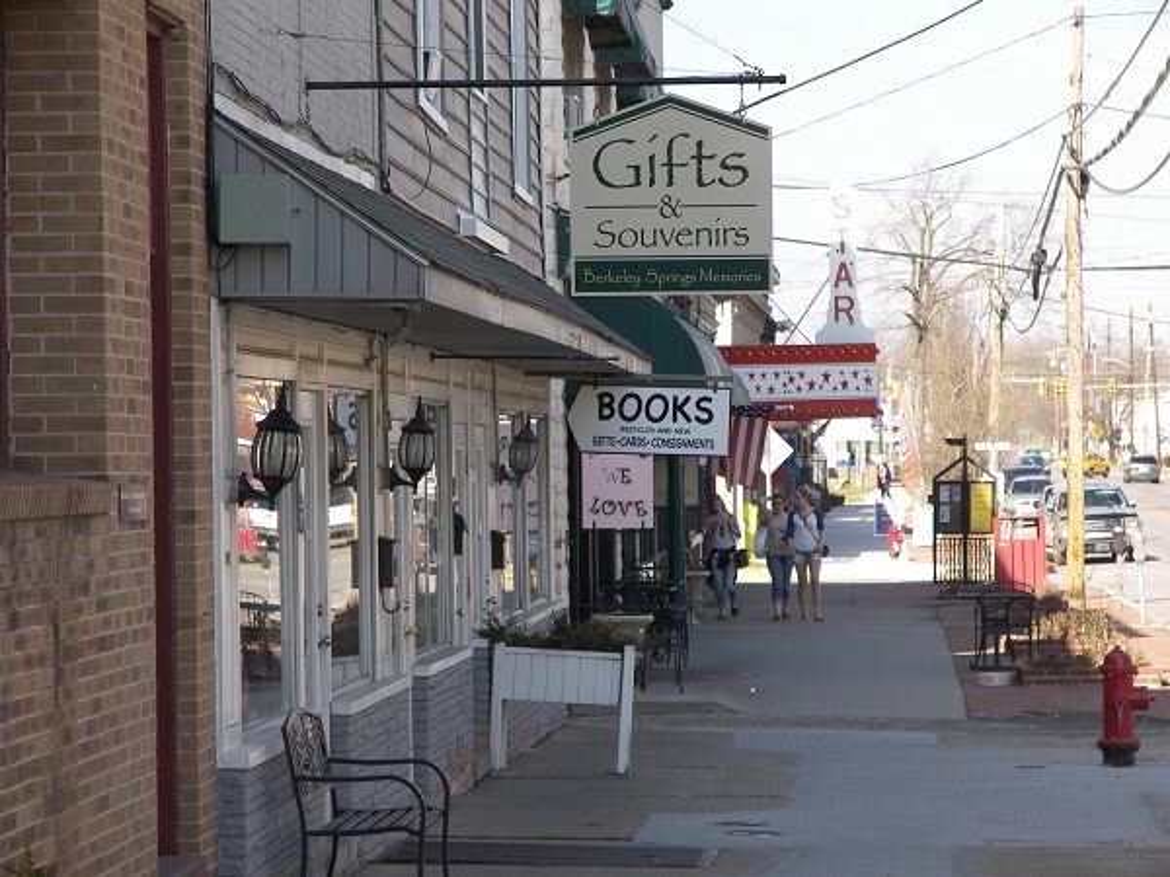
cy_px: 438
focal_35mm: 140
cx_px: 585
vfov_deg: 10.6
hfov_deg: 14.1
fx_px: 4732
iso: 50
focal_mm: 29.4
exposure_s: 1/200
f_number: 4.1
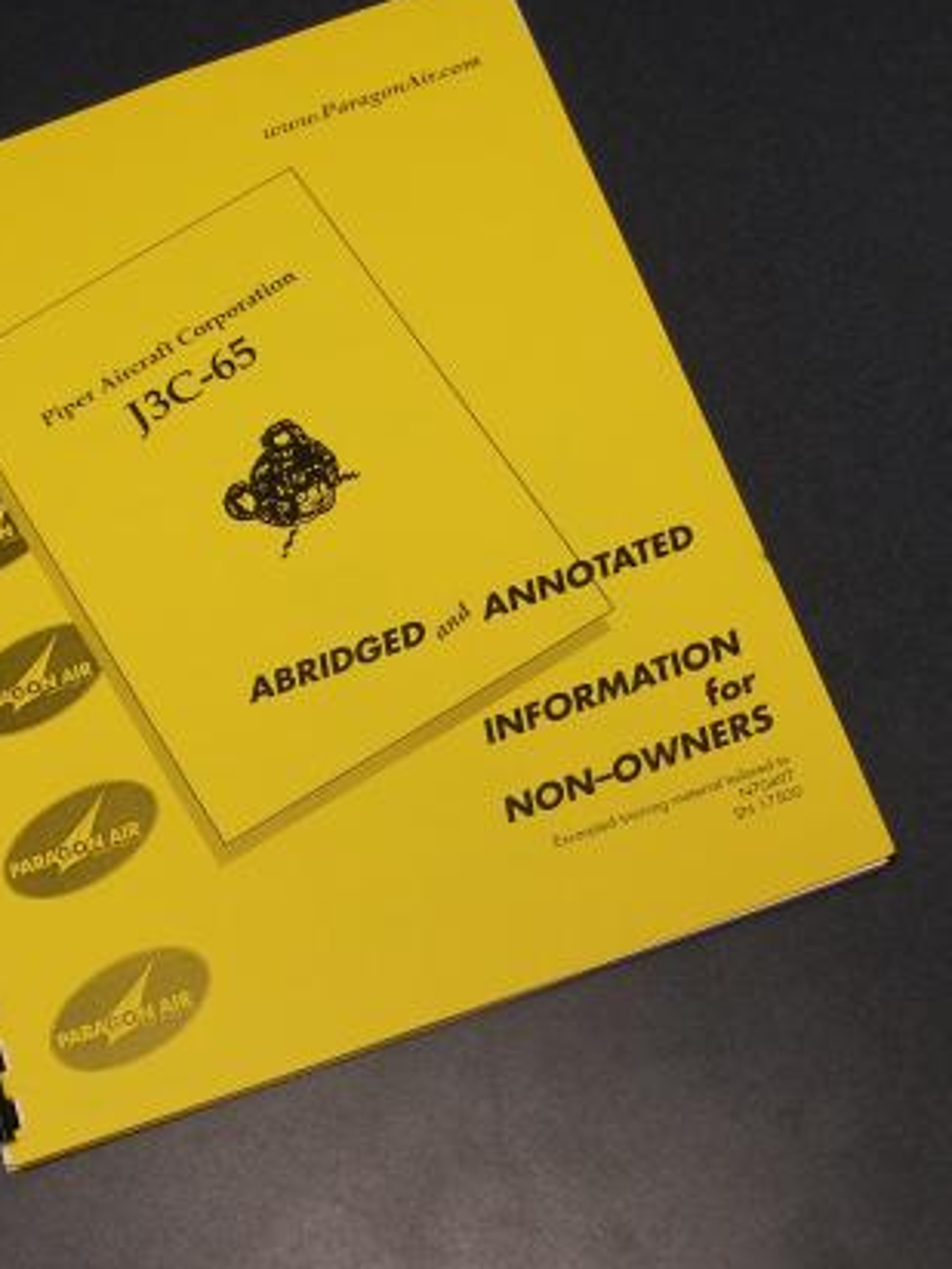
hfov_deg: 24.7
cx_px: 336
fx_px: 2163
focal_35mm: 59
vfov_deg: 32.7
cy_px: 607
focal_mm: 6.3
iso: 100
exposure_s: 1/50
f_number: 3.3
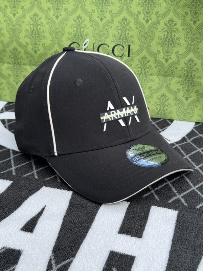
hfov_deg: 30.3
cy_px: 136
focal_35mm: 48
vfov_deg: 39.7
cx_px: 102
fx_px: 375
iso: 64
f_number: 1.78
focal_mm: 6.76
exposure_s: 1/812
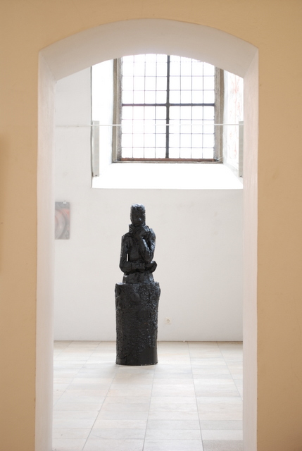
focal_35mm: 82
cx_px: 151
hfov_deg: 16.6
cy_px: 226
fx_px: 1034
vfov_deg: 24.6
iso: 100
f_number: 6.3
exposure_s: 1/2
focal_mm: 55
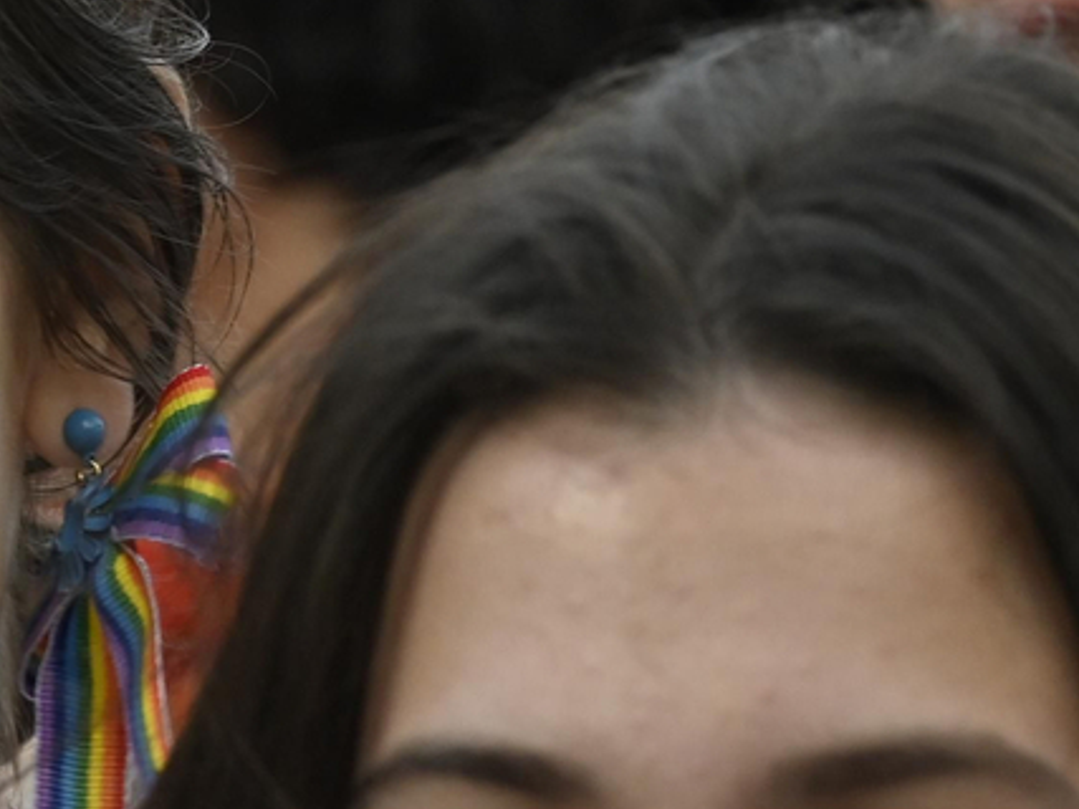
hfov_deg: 2.8
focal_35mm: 703
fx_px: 21907
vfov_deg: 2.1
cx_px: -351
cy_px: 637
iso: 320
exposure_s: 1/320
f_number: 5.6
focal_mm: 130
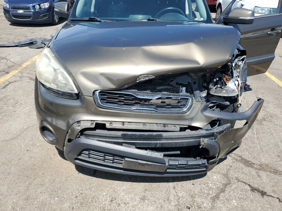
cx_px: 141
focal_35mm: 26
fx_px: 212
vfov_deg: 53.1
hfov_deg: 67.3
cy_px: 106
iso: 50
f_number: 1.5
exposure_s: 1/1667
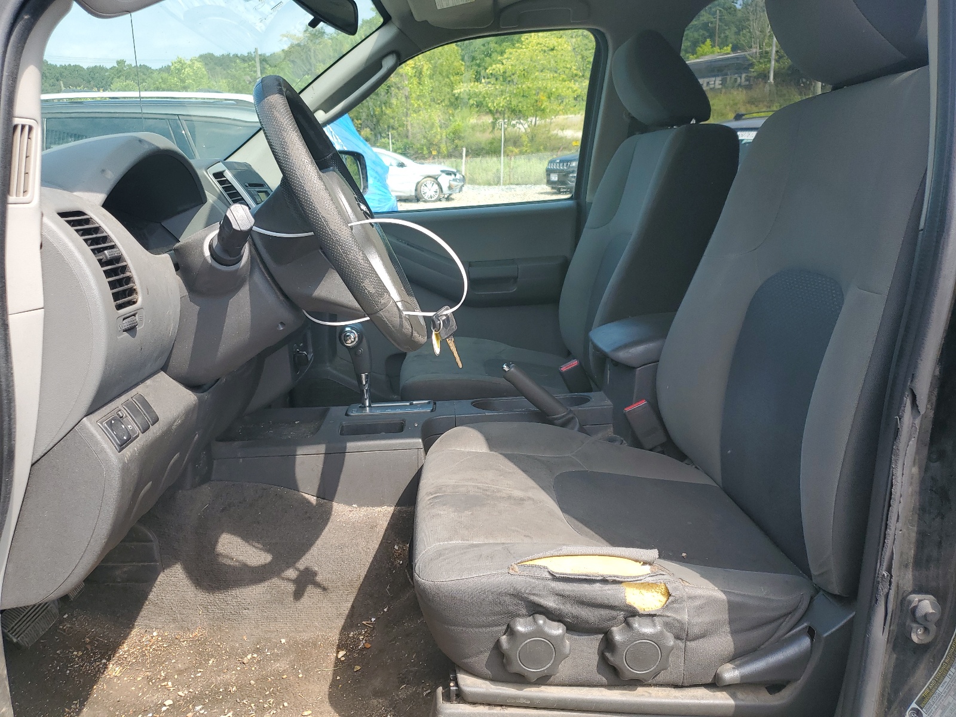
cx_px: 478
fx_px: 718
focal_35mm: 26
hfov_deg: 67.3
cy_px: 358
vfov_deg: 53.1
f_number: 1.5
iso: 50
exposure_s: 1/769
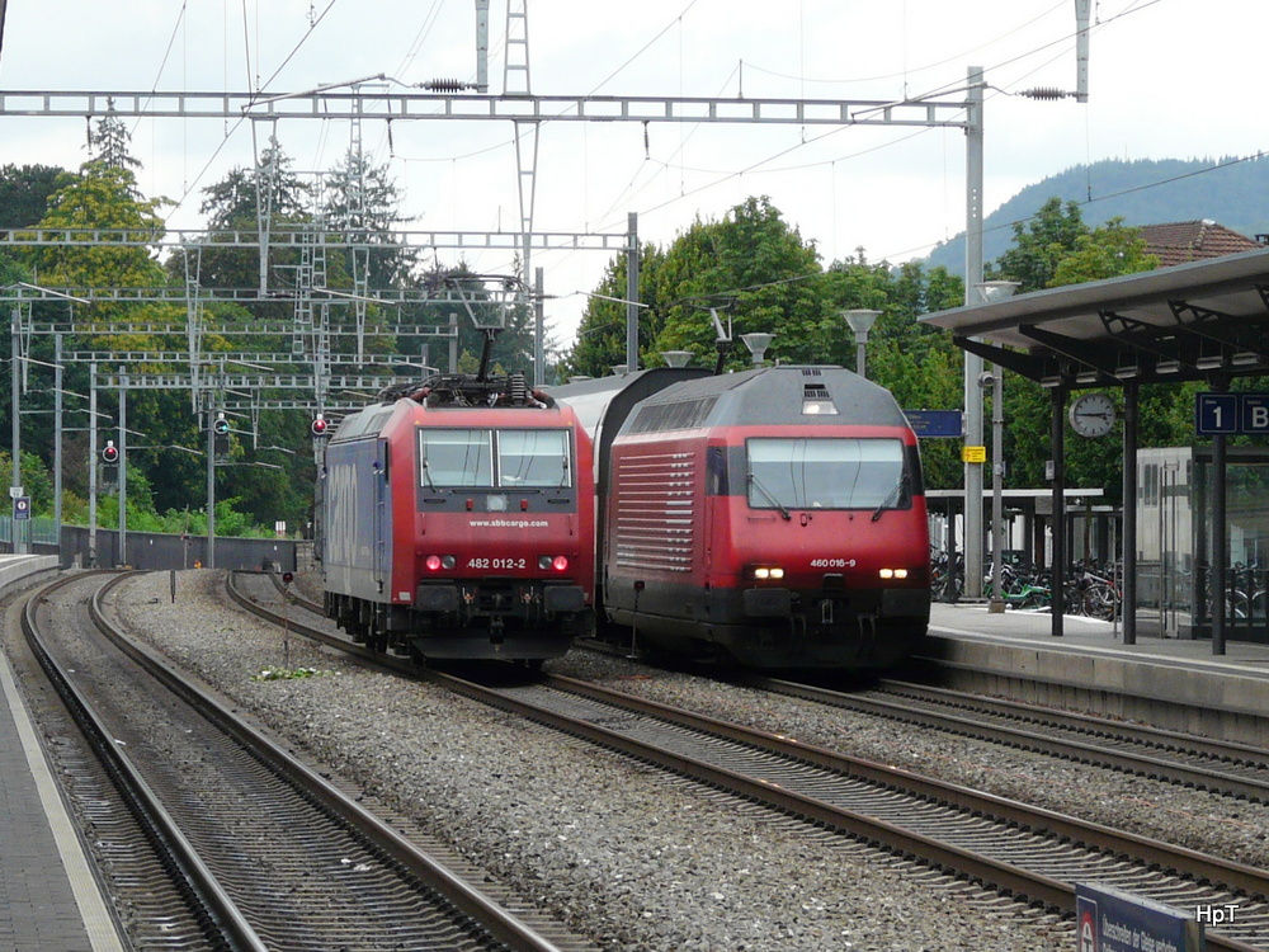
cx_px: 634
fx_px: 3703
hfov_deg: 19.4
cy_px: 476
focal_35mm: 101
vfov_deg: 14.6
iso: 100
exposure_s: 1/200
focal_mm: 16.6
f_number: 4.5
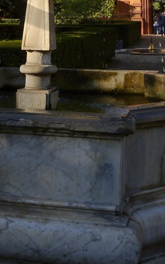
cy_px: -115
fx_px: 518
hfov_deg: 18.1
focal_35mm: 72
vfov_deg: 23.7
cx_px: 90
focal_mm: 24
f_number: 14
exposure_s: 1/160
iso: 400
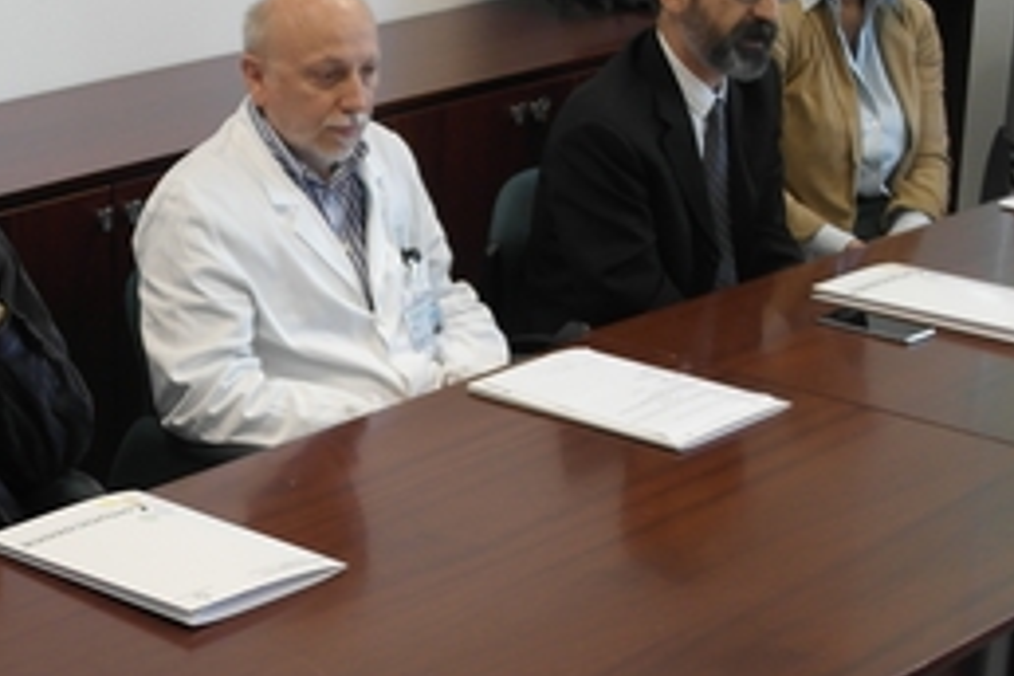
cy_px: 540
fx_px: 2619
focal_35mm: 93
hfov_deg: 21.4
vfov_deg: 14.6
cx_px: 94
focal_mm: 20
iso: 400
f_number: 3.5
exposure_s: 1/60
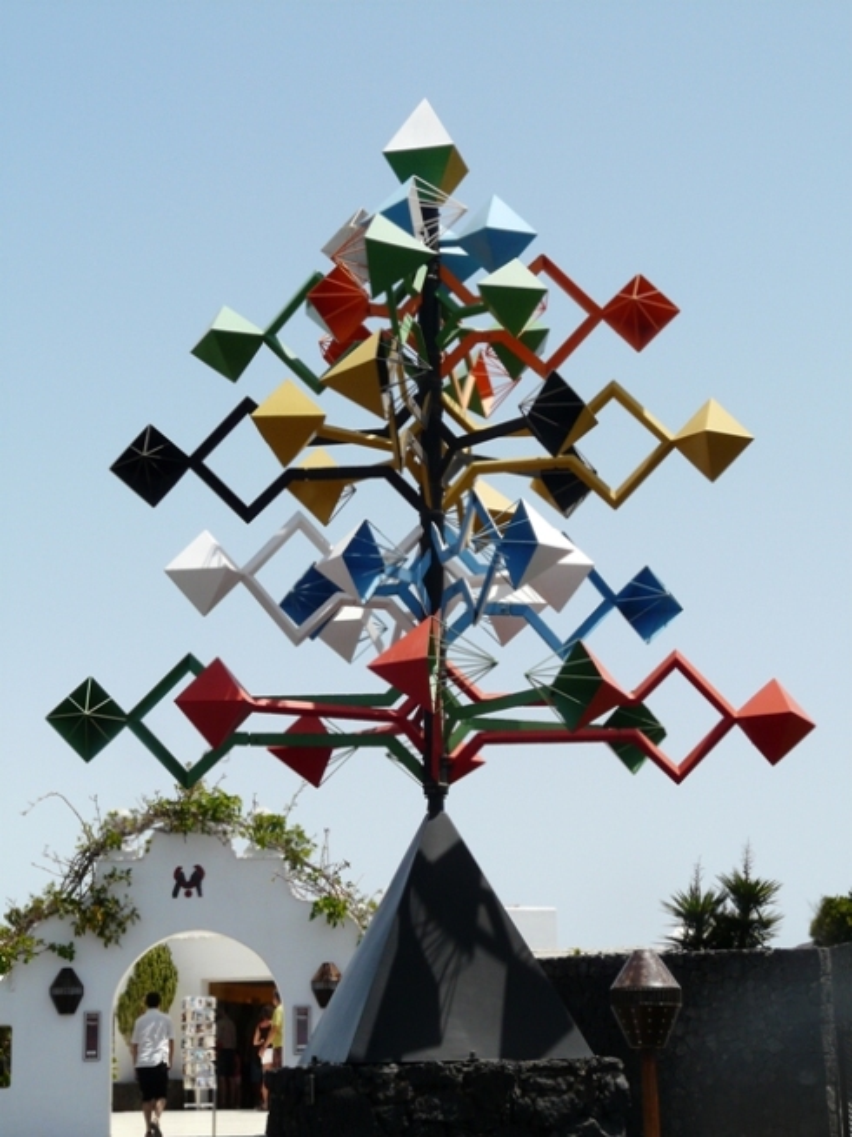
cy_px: 568
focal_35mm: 73
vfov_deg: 26.7
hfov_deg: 20.2
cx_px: 426
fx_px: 2397
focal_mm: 12
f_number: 5.6
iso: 100
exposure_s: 1/500
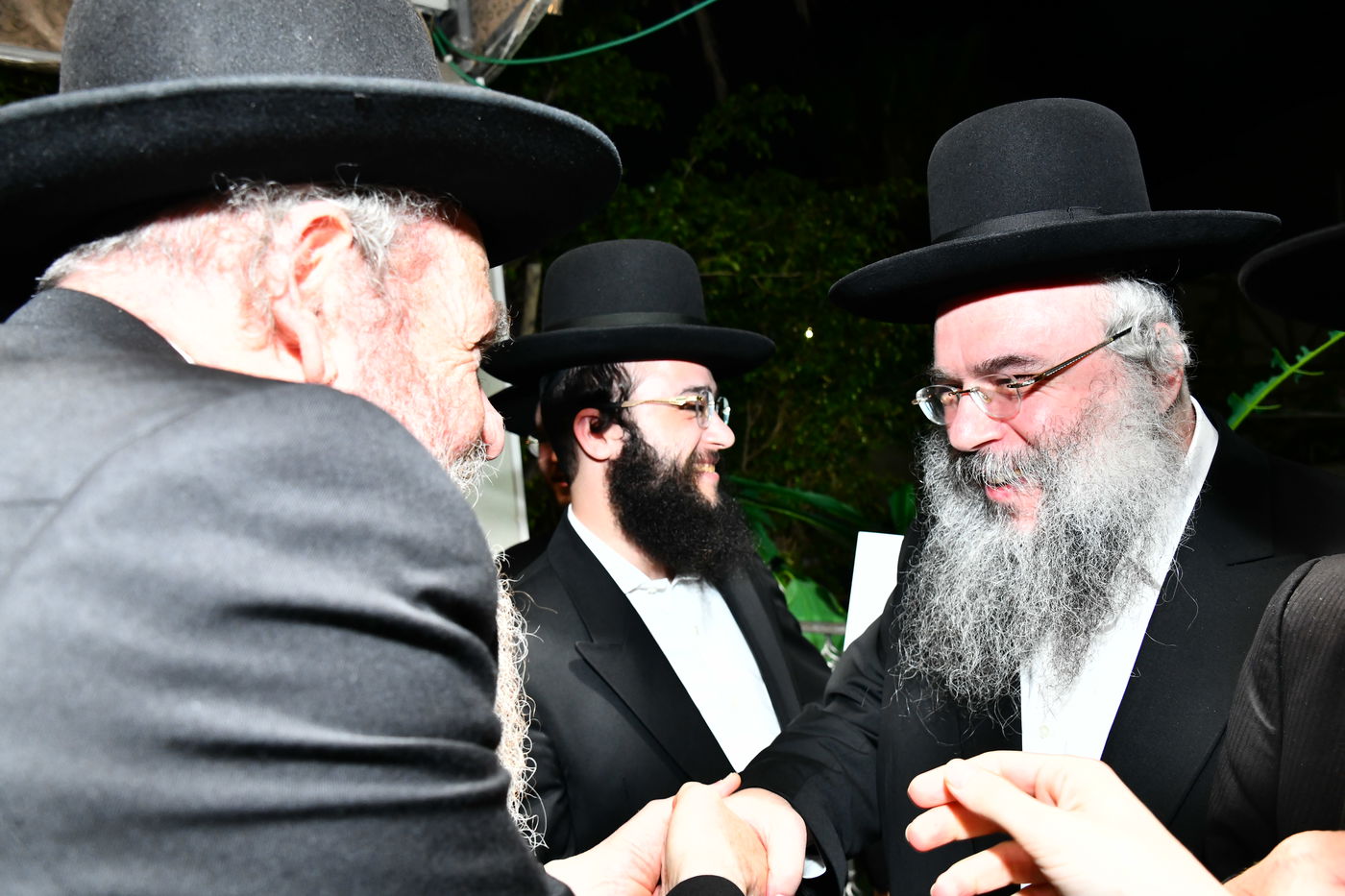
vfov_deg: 46.4
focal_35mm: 28
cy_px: 448
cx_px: 672
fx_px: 1046
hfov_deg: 65.5
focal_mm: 28
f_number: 6.3
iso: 1600
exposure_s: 1/200
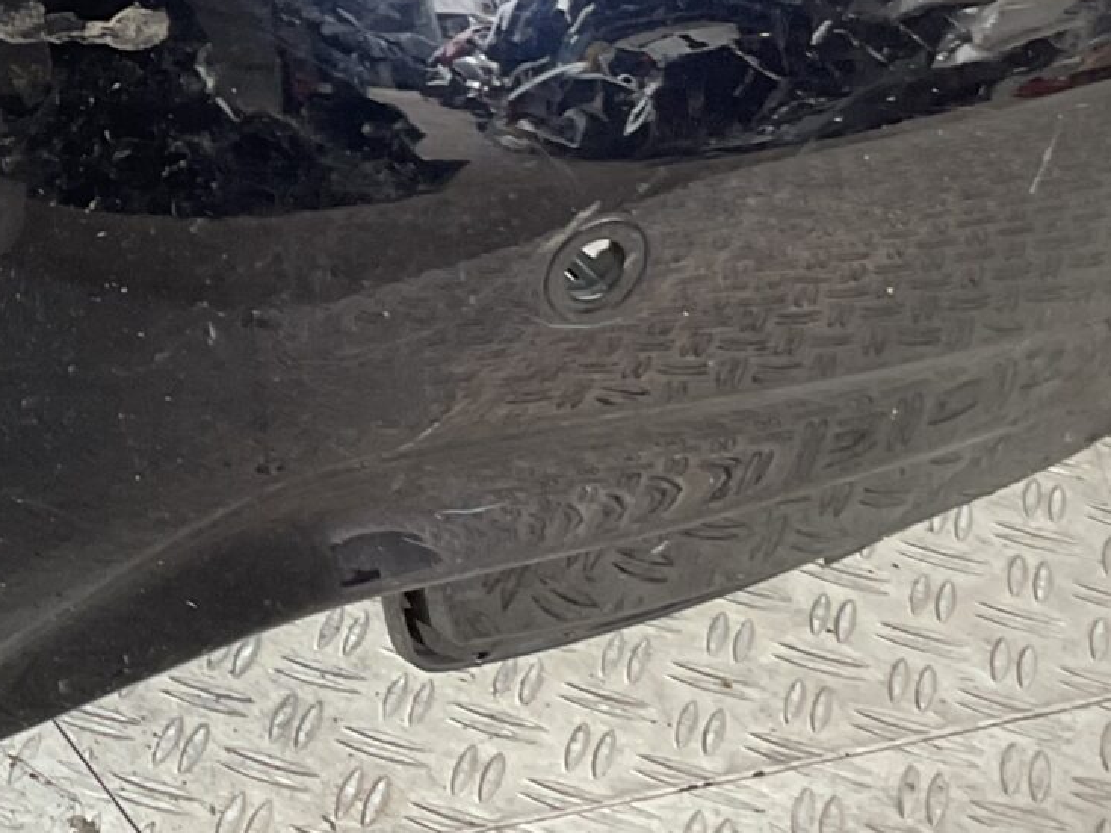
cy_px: 135
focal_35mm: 101
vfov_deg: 14.5
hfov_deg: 18.2
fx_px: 3241
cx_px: -331
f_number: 1.8
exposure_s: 1/100
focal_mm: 3
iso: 20
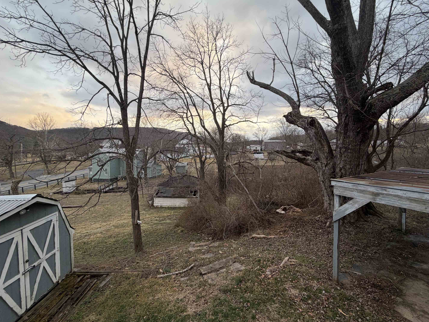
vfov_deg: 81.7
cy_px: 161
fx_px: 186
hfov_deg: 98.2
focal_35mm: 15
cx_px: 214
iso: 50
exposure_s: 1/121
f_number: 2.2
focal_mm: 2.22
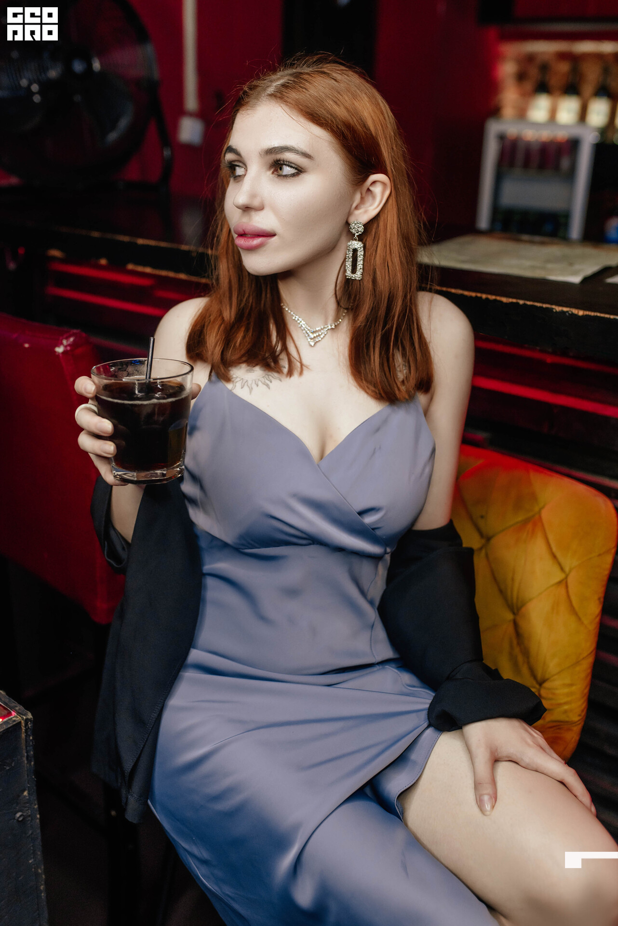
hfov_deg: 37.9
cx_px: 309
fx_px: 900
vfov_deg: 54.4
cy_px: 463
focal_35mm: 35
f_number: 2.8
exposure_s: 1/200
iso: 800
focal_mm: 35
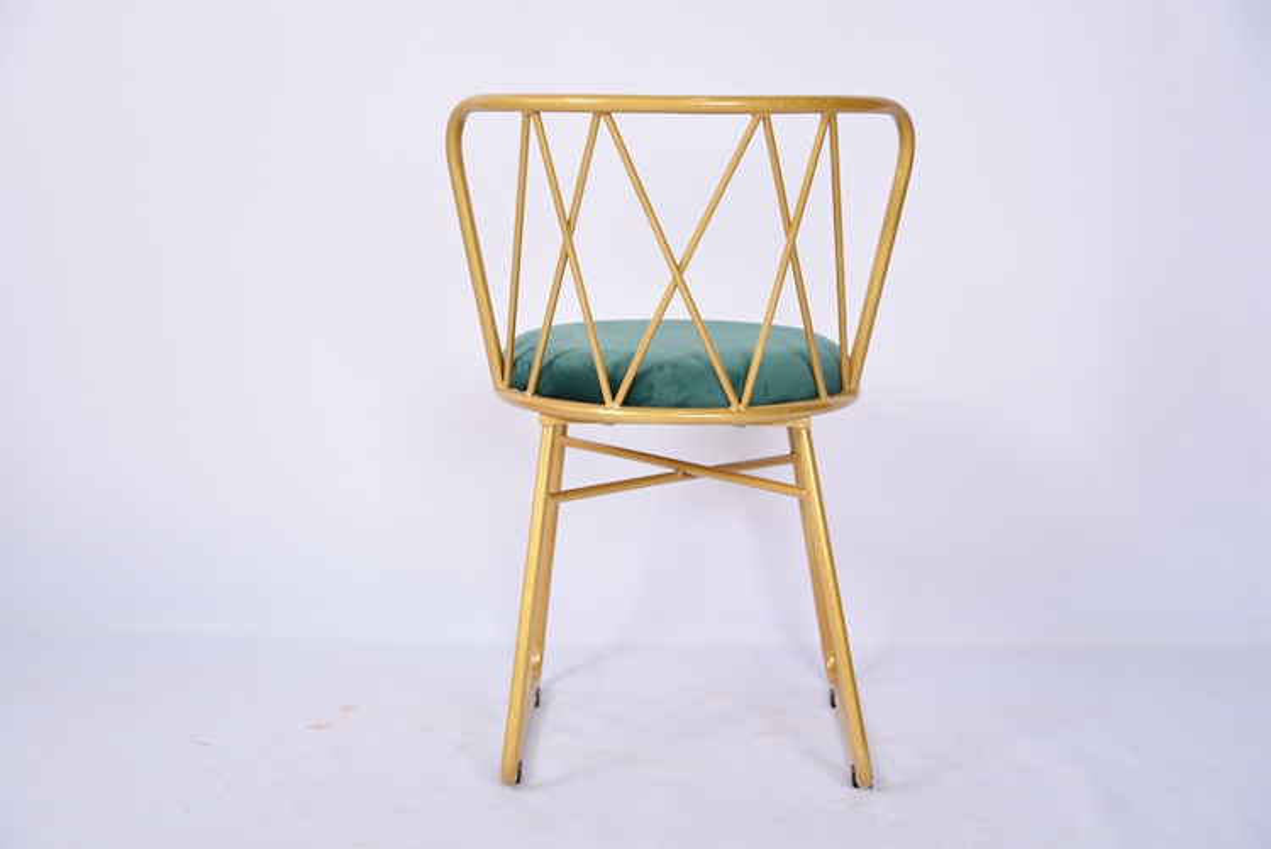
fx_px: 1837
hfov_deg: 38.2
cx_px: 636
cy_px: 424
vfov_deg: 26.0
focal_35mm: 52
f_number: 4.2
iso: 125
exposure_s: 1/10
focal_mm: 52
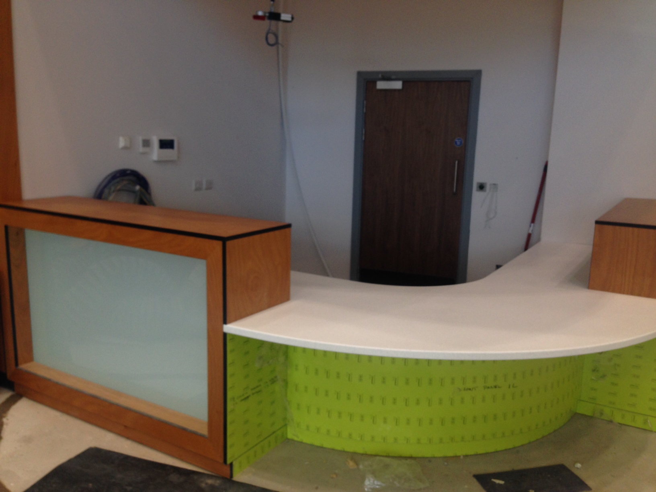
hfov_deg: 55.4
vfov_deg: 42.9
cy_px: 246
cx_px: 328
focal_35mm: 33
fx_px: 625
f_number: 2.4
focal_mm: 4.12
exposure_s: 1/20
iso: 64
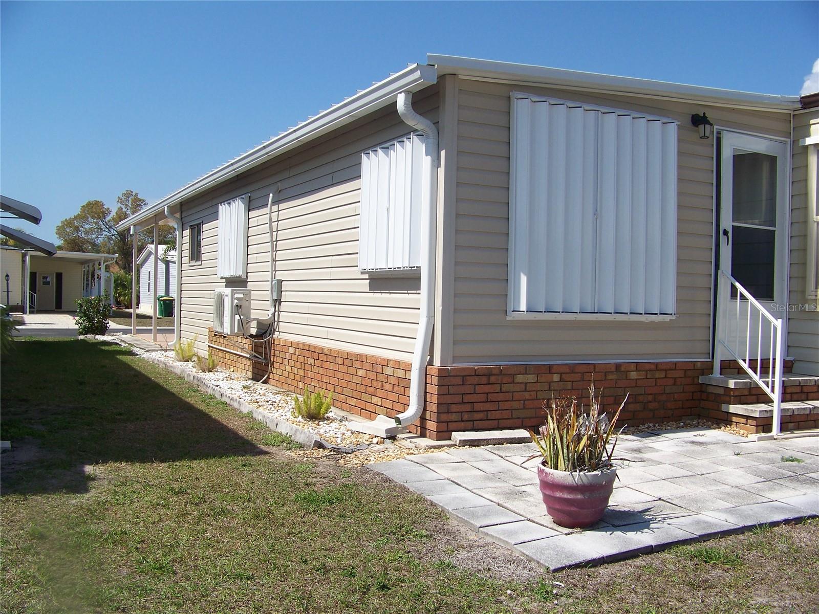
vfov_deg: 39.7
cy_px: 307
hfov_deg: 51.4
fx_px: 852
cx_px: 410
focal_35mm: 36
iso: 64
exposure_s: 1/640
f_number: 4
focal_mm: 5.85
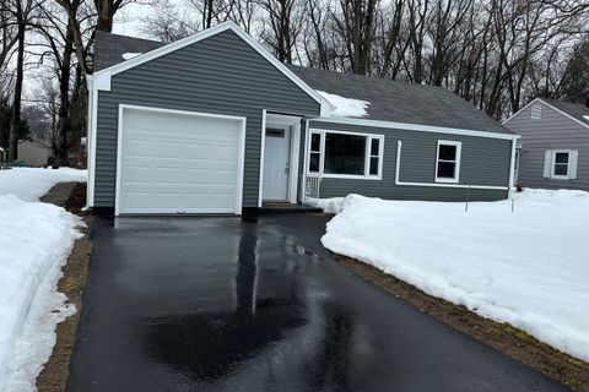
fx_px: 425
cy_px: 182
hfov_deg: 69.4
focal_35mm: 26
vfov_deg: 49.5
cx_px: 298
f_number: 1.78
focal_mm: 6.86
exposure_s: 1/2203
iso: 80
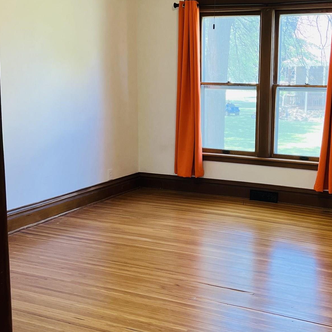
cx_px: 241
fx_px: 488
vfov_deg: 37.5
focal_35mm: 45
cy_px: 148
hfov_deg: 36.8
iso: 125
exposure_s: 1/120
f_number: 1.5
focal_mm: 5.7
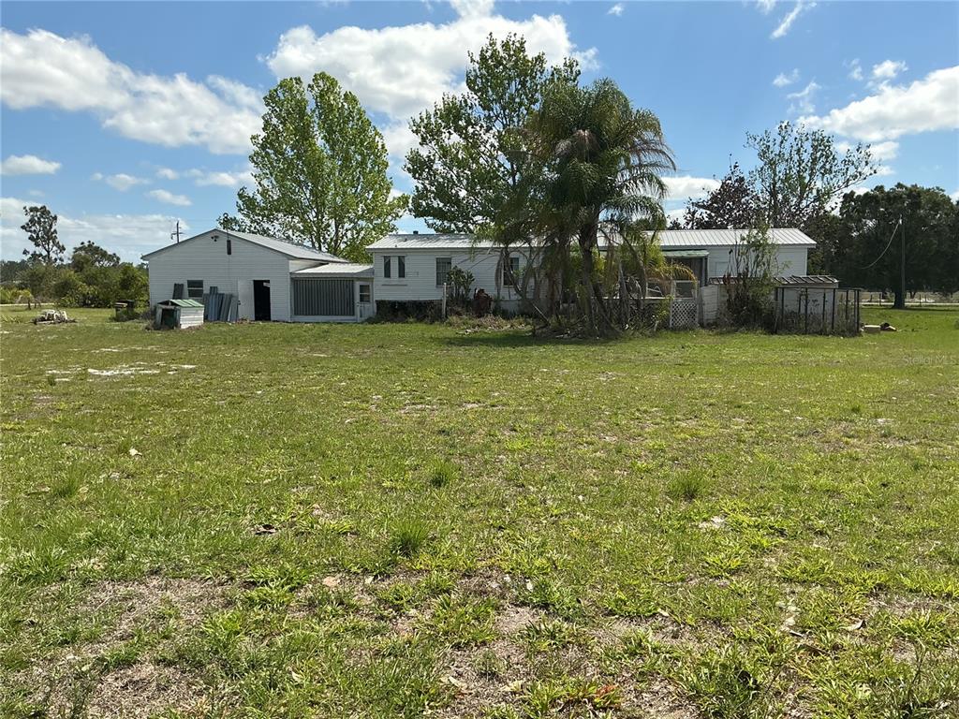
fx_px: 803
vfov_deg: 48.2
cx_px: 480
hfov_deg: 61.7
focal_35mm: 29
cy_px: 360
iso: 25
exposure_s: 1/1984
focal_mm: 3
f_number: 1.8
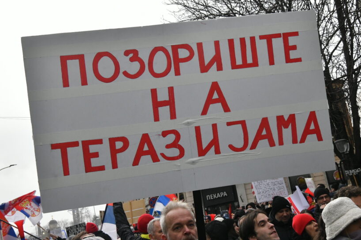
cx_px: 205
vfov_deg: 27.0
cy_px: 123
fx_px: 501
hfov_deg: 39.5
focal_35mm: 50
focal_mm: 40
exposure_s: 1/800
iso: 3200
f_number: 16
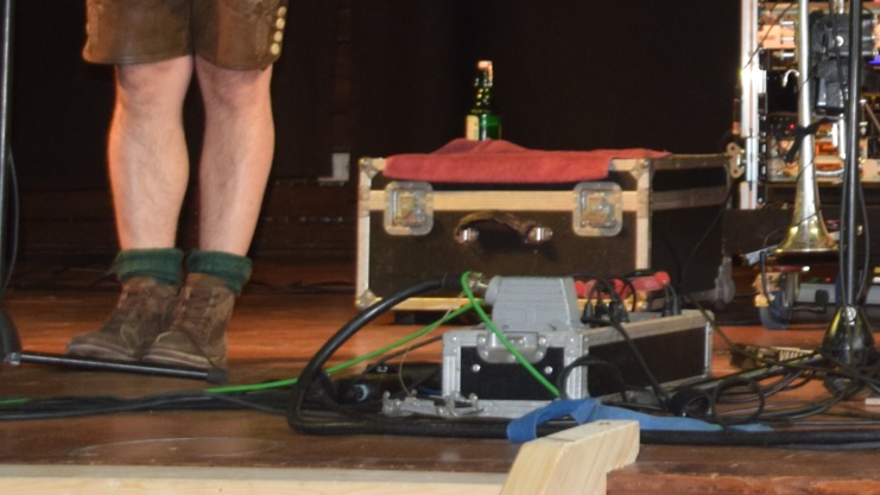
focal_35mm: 148
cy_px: -230
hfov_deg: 14.0
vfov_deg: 8.0
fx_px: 3463
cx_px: 1064
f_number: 5
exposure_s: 1/100
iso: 800
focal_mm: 35
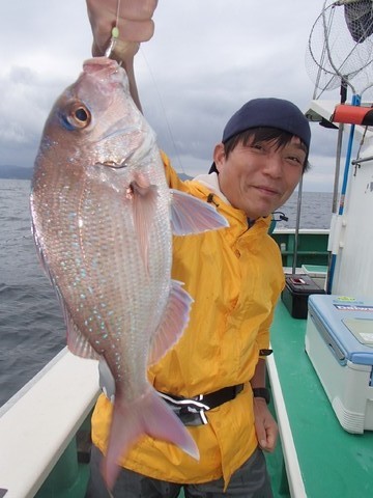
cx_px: 186
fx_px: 402
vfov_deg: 63.4
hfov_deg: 49.7
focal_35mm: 28
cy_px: 249
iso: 100
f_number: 11
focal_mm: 5
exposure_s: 1/100
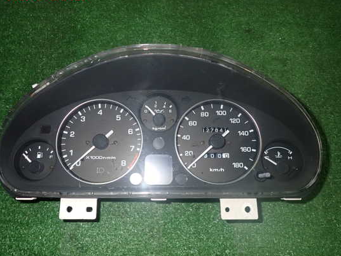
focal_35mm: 28
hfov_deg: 63.4
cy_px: 131
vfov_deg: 49.7
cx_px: 160
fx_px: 276
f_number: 5.6
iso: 200
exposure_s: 1/30
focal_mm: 4.5
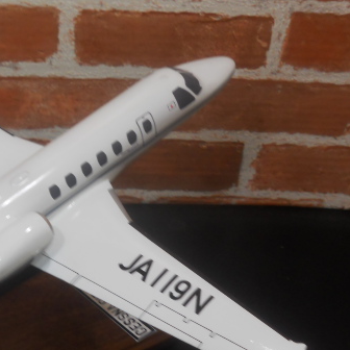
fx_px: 732
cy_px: 240
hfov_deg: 26.1
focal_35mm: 64
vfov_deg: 26.7
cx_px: 44
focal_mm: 6.9
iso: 160
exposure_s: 1/30
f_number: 3.9
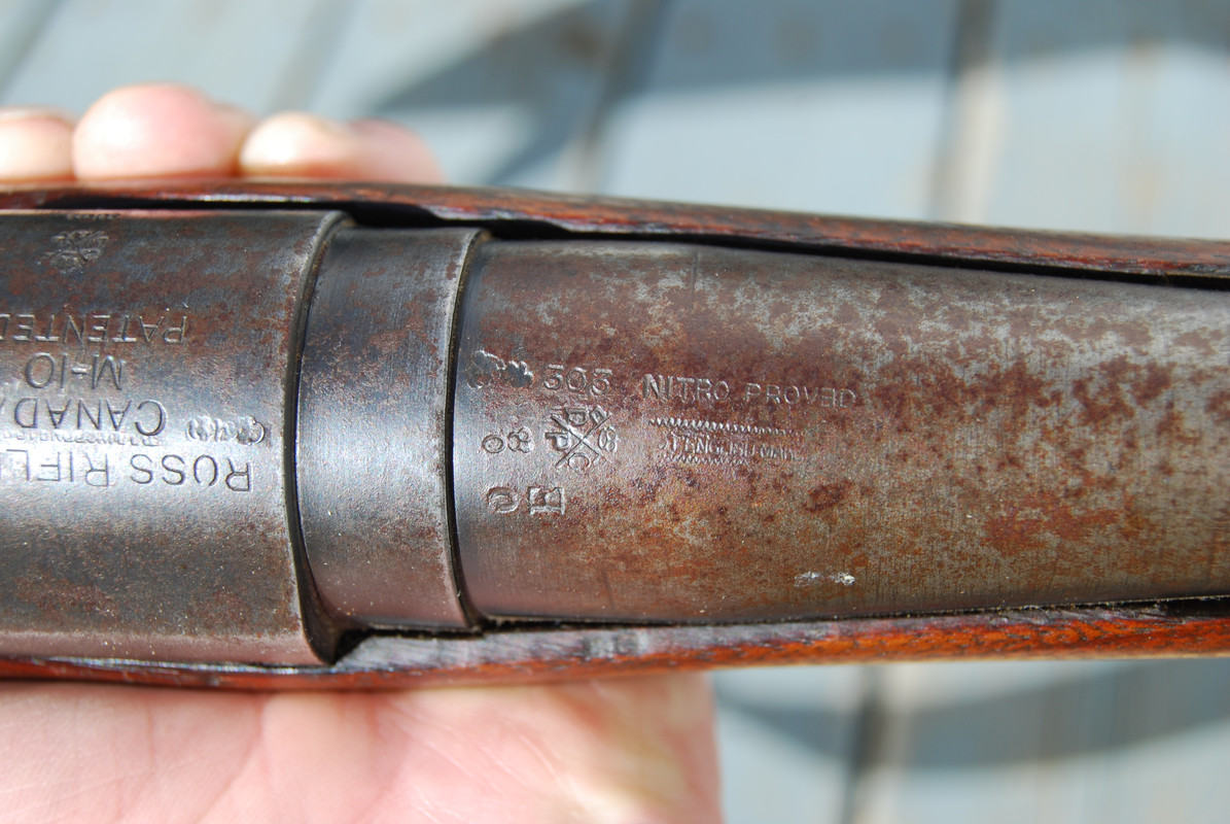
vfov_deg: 23.8
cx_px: 615
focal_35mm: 57
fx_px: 1950
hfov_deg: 35.0
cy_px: 412
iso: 100
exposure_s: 1/125
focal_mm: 38
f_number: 8
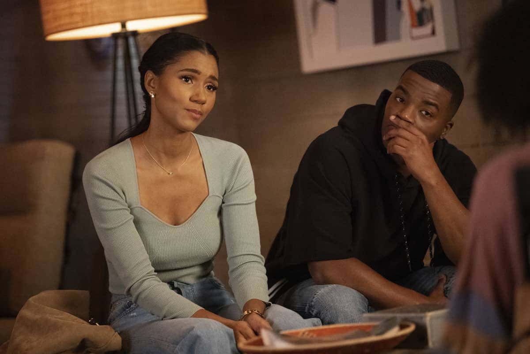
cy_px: 177
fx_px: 2355
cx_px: 265
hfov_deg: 12.8
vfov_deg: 8.6
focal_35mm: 160
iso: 12800
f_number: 2.8
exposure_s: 1/125
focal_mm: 160
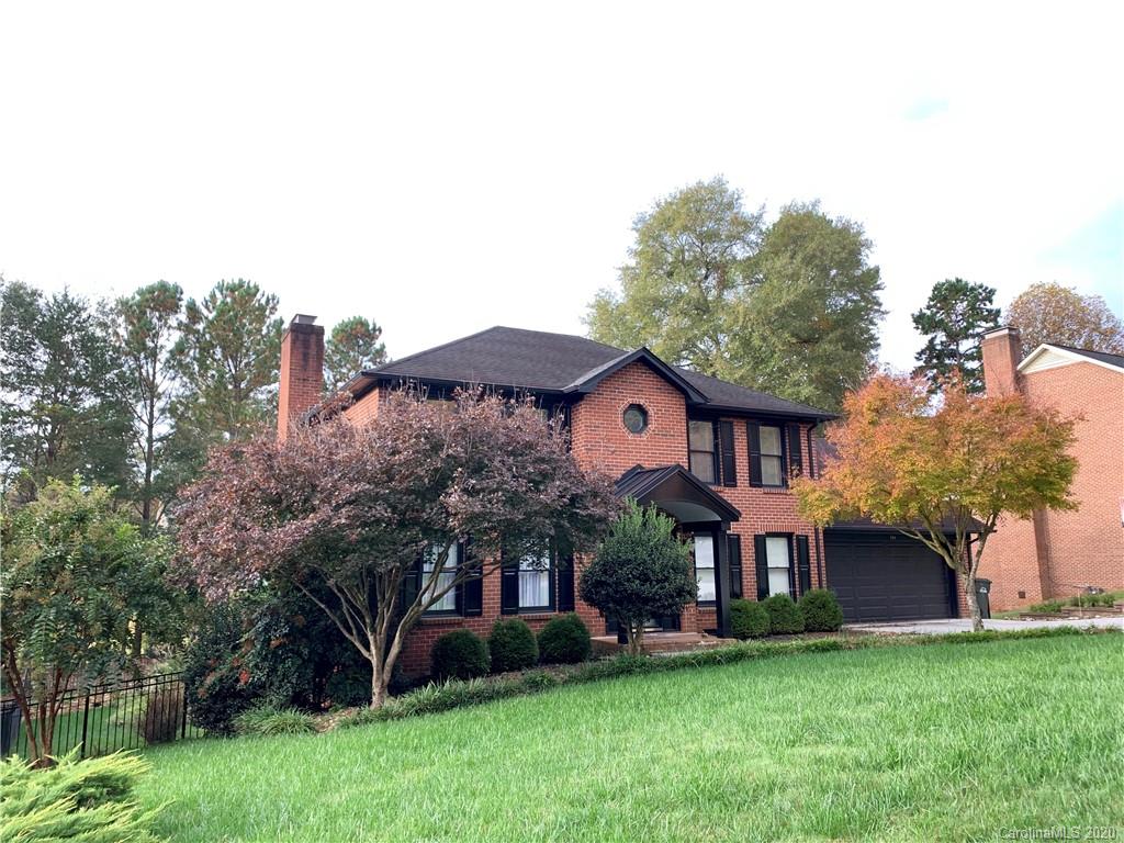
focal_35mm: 26
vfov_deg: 53.1
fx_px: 844
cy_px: 422
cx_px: 562
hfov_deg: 67.3
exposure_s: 1/121
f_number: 1.8
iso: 40
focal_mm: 4.25
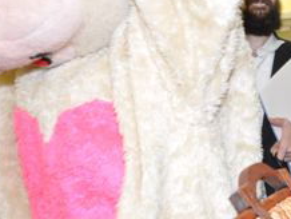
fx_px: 640
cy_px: 54
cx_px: 412
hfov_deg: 22.1
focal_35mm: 76
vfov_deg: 19.3
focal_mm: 18
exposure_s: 1/60
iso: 400
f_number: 5
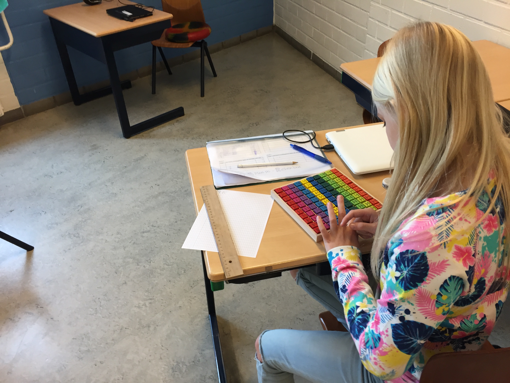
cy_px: 192
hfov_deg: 61.7
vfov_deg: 48.2
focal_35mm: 29
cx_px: 255
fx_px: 427
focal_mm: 4.15
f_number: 2.2
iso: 80
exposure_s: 1/33
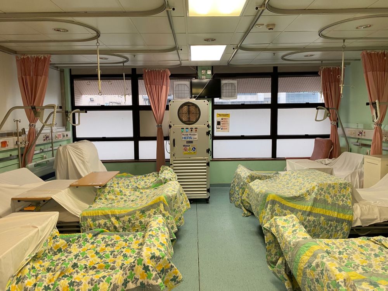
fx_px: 291
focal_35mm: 26
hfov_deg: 67.3
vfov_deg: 53.1
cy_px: 146
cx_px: 194
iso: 80
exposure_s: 1/50
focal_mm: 4.25
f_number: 1.8
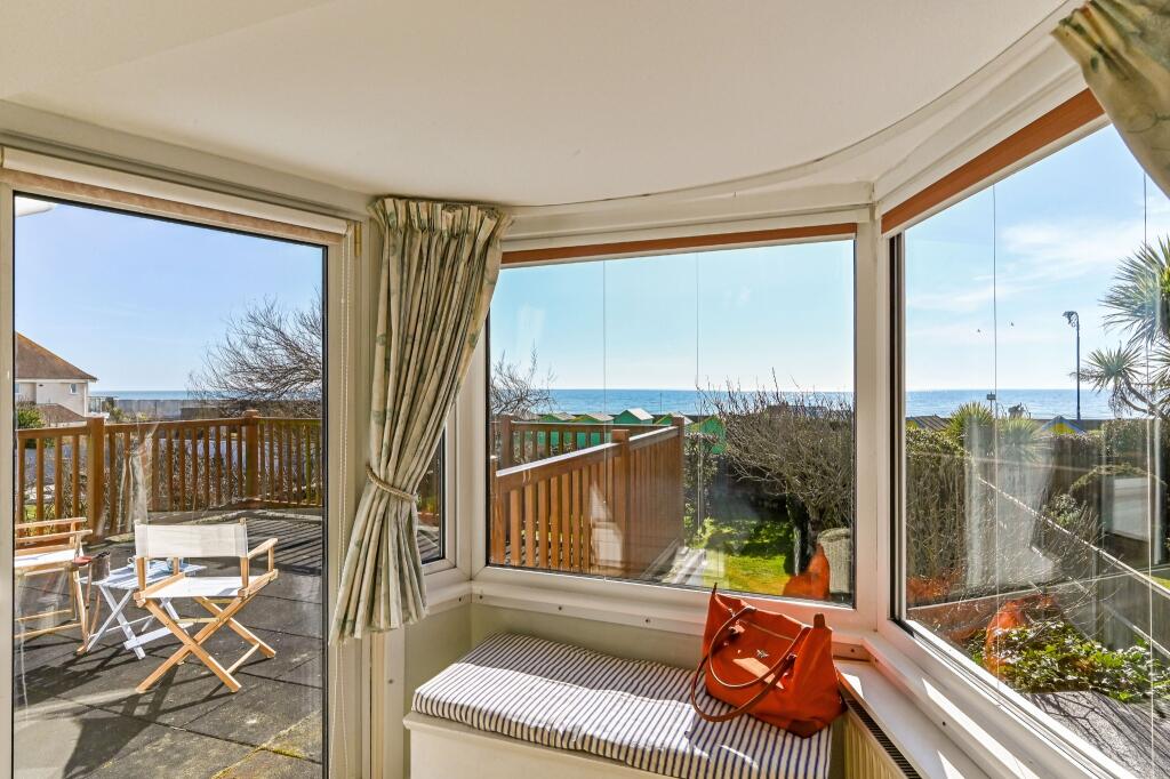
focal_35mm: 18
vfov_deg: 65.9
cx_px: 585
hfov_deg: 88.5
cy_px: 390
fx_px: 601
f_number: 18
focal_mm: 18.5
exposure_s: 1/320
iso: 400
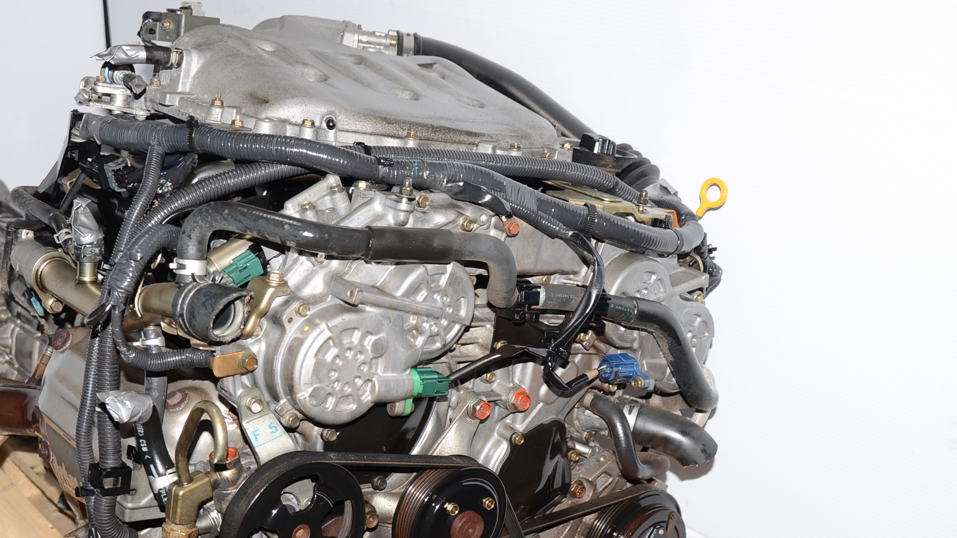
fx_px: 1243
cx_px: 342
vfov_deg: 24.3
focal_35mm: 49
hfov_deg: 41.7
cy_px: 379
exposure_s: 1/100
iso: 100
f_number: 4.5
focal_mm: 24
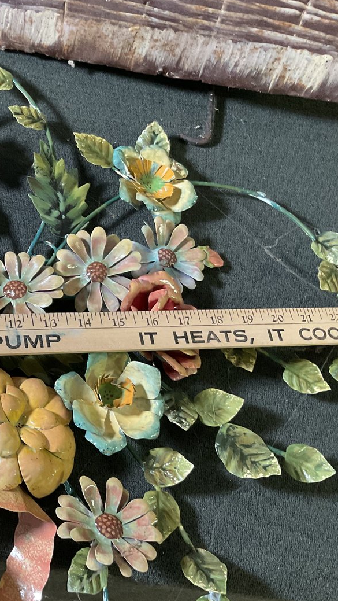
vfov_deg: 44.5
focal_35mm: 46
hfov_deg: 24.1
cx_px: -45
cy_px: 321
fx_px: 732
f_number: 1.8
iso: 160
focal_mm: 3
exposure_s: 1/50
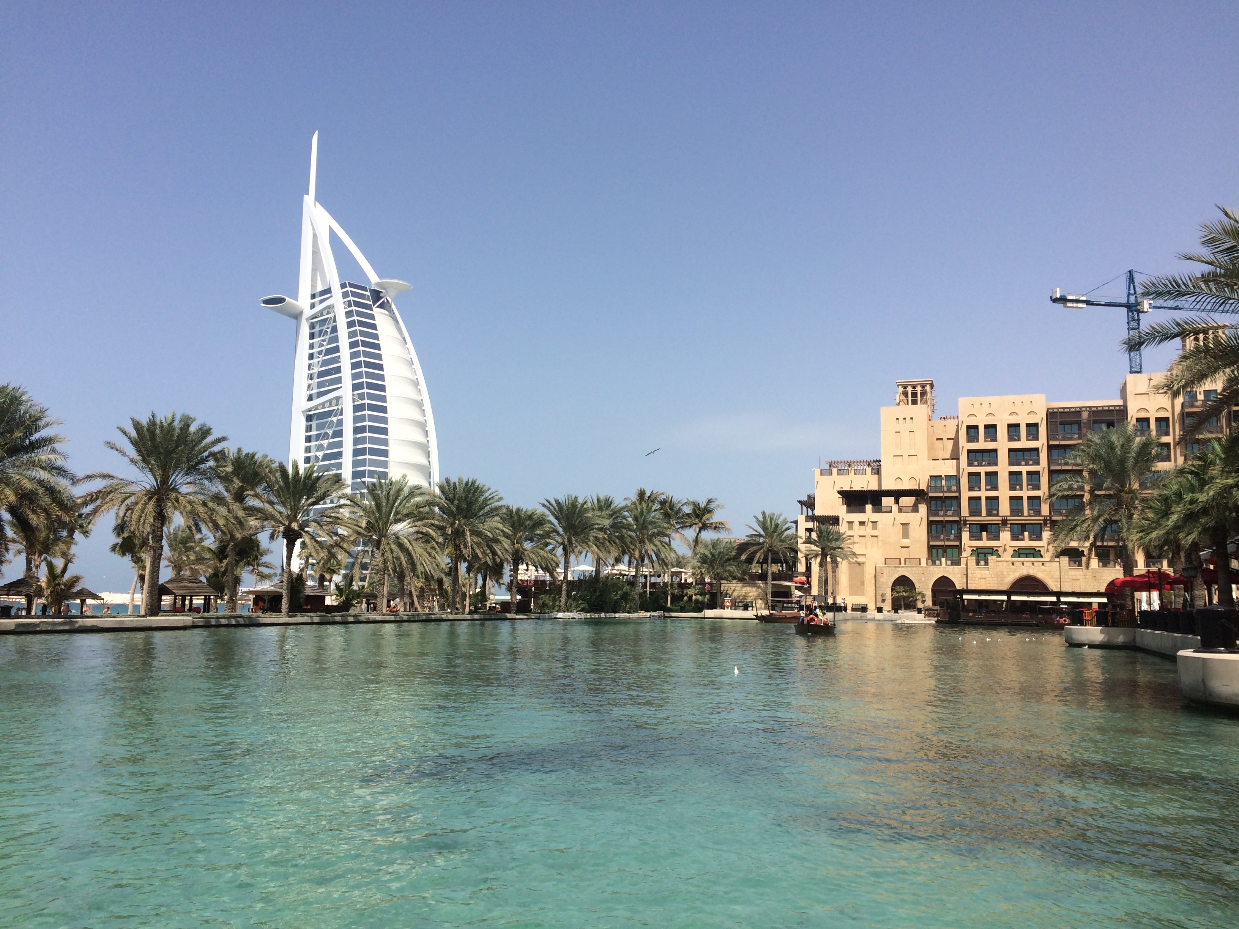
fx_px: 1038
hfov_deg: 61.7
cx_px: 620
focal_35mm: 29
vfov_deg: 48.2
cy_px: 464
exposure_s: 1/3165
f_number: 2.2
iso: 32
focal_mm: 4.15
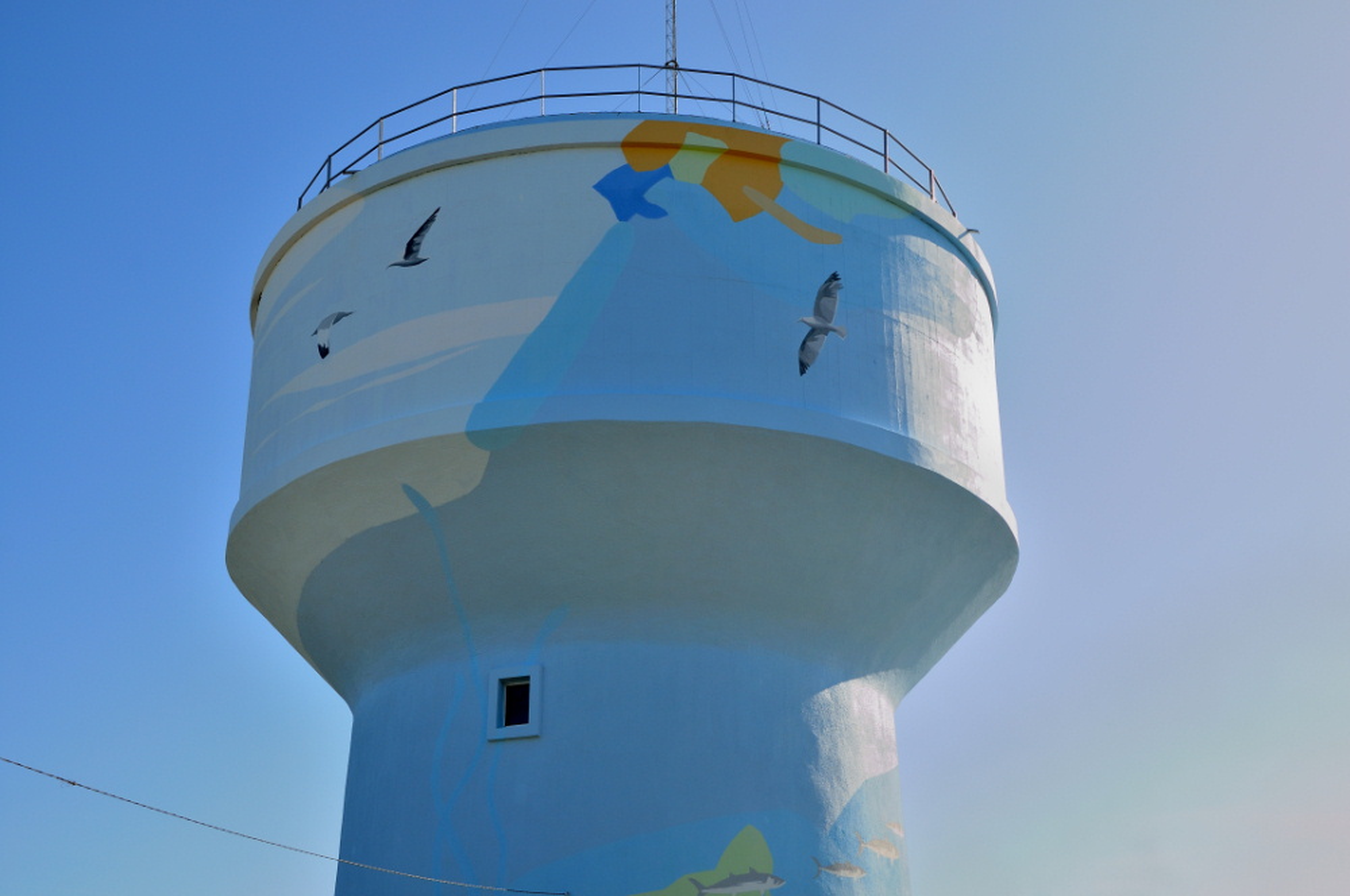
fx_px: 1741
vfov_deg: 28.9
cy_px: 448
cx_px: 675
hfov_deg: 42.4
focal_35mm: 46
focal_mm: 31
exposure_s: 1/160
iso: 200
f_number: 9
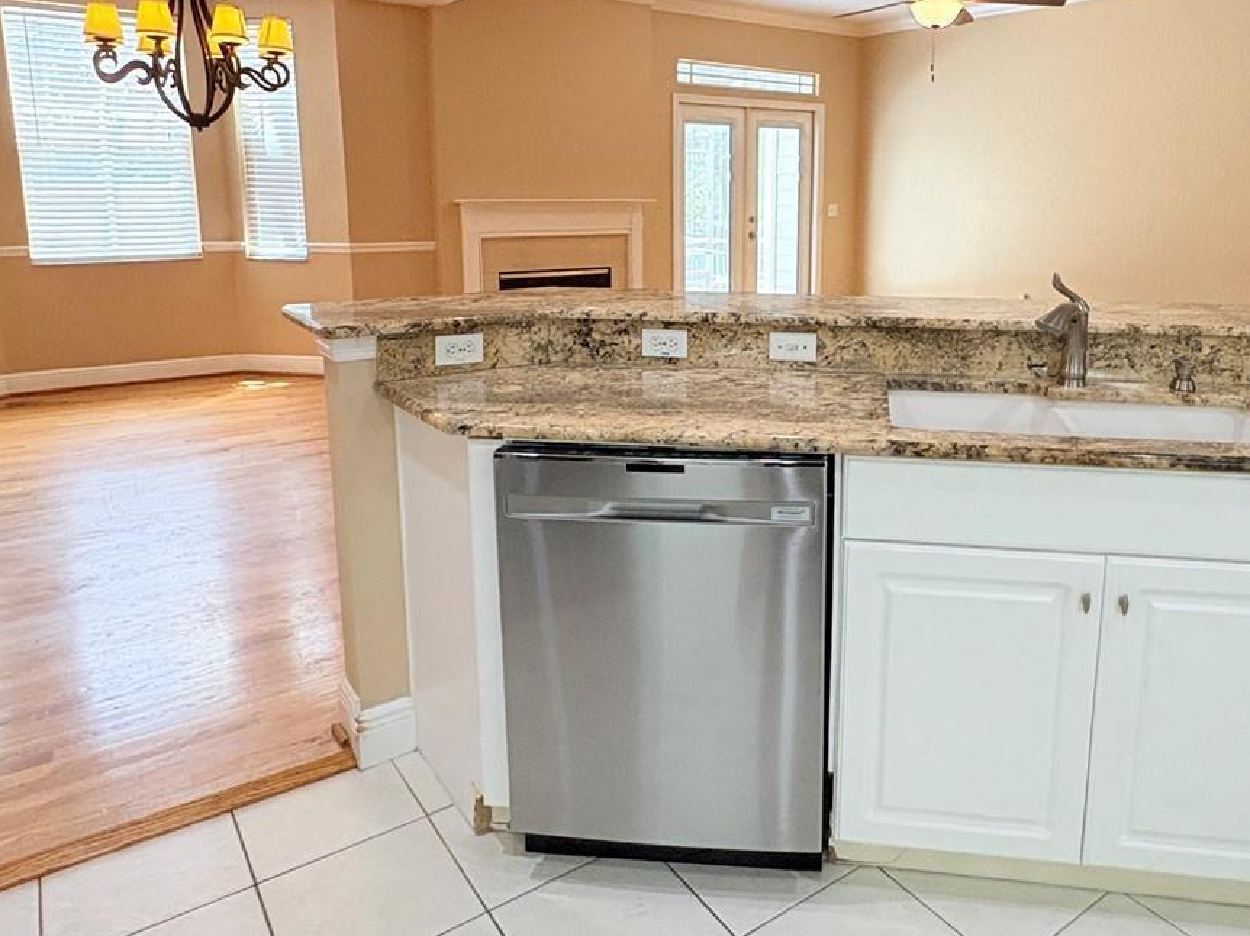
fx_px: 939
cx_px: 737
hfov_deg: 66.8
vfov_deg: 52.5
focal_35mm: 26
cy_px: 351
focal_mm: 2.22
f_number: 2.2
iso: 400
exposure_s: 1/120
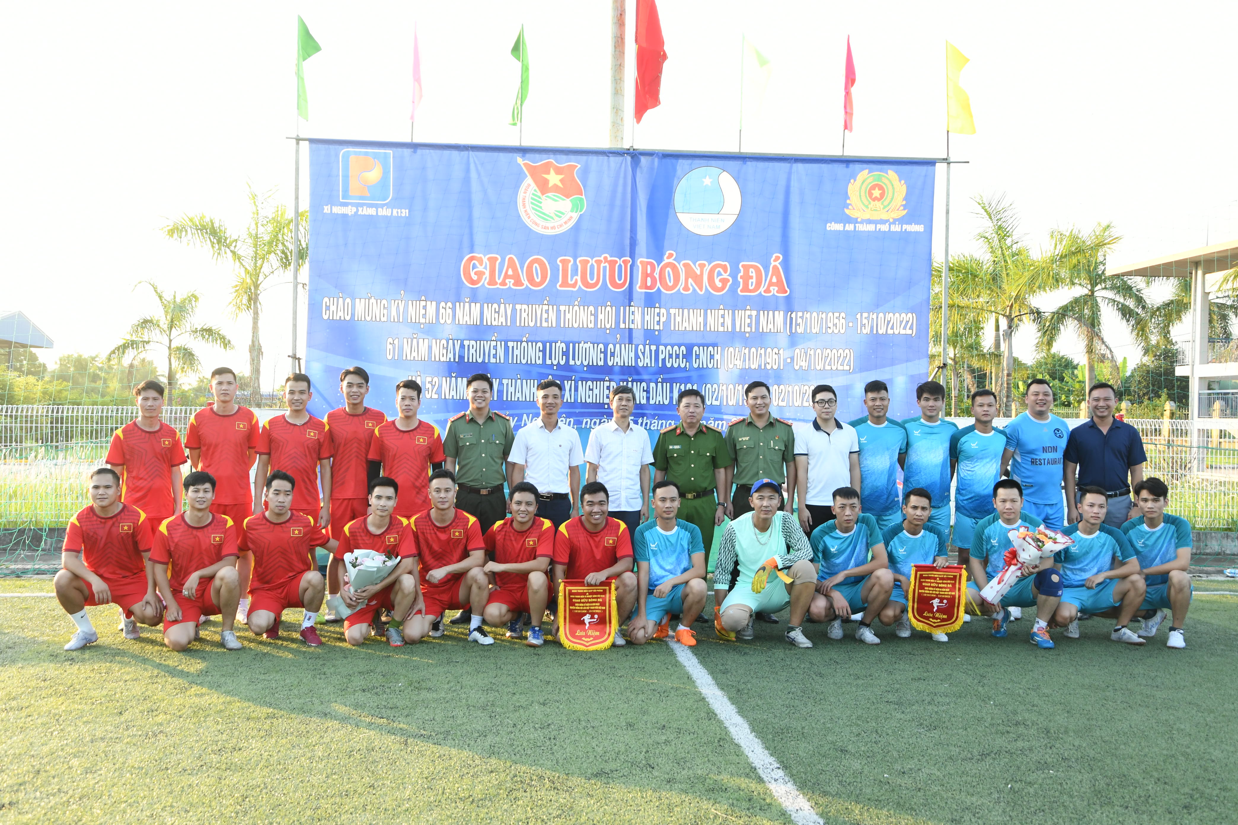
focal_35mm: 38
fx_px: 1289
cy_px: 412
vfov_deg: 35.5
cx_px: 619
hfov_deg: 51.3
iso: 640
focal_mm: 25
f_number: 6.3
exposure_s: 1/200
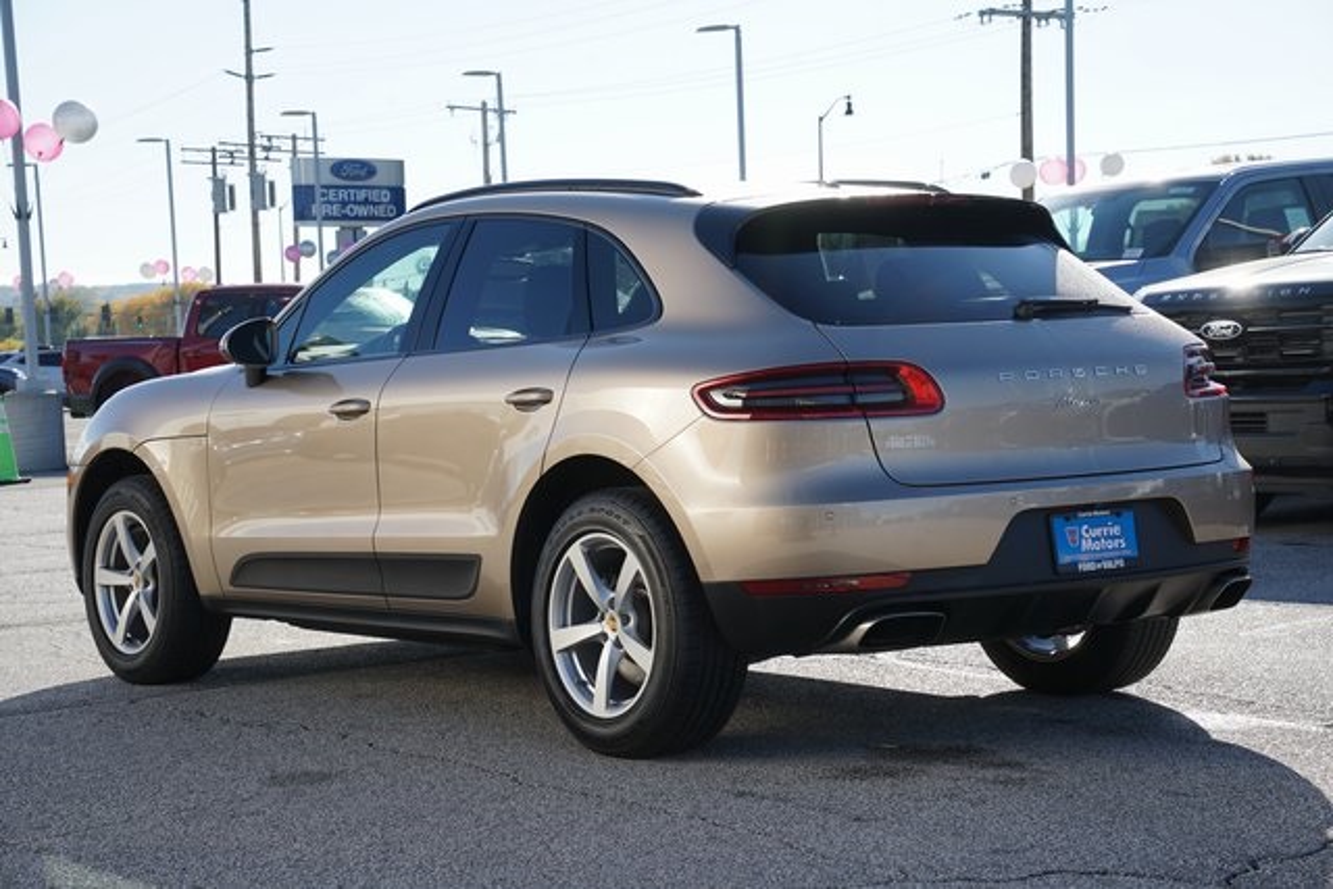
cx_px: 666
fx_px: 2629
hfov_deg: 28.4
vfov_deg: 19.2
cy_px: 444
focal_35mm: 71
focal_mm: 71
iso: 100
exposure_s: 1/160
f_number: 10
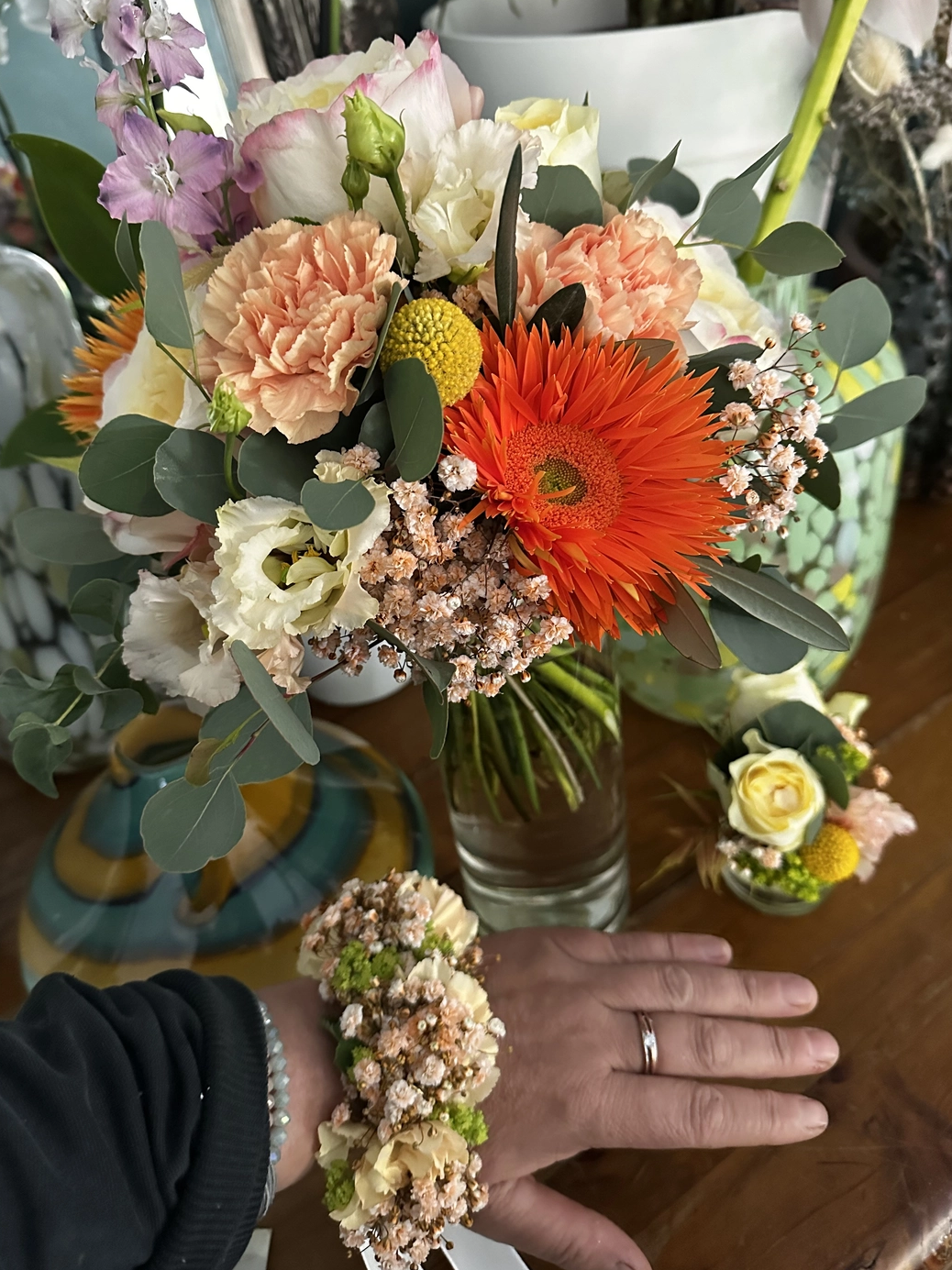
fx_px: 954
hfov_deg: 53.0
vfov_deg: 67.3
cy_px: 602
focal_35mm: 26
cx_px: 459
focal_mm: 6.86
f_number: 1.78
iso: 1000
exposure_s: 1/58
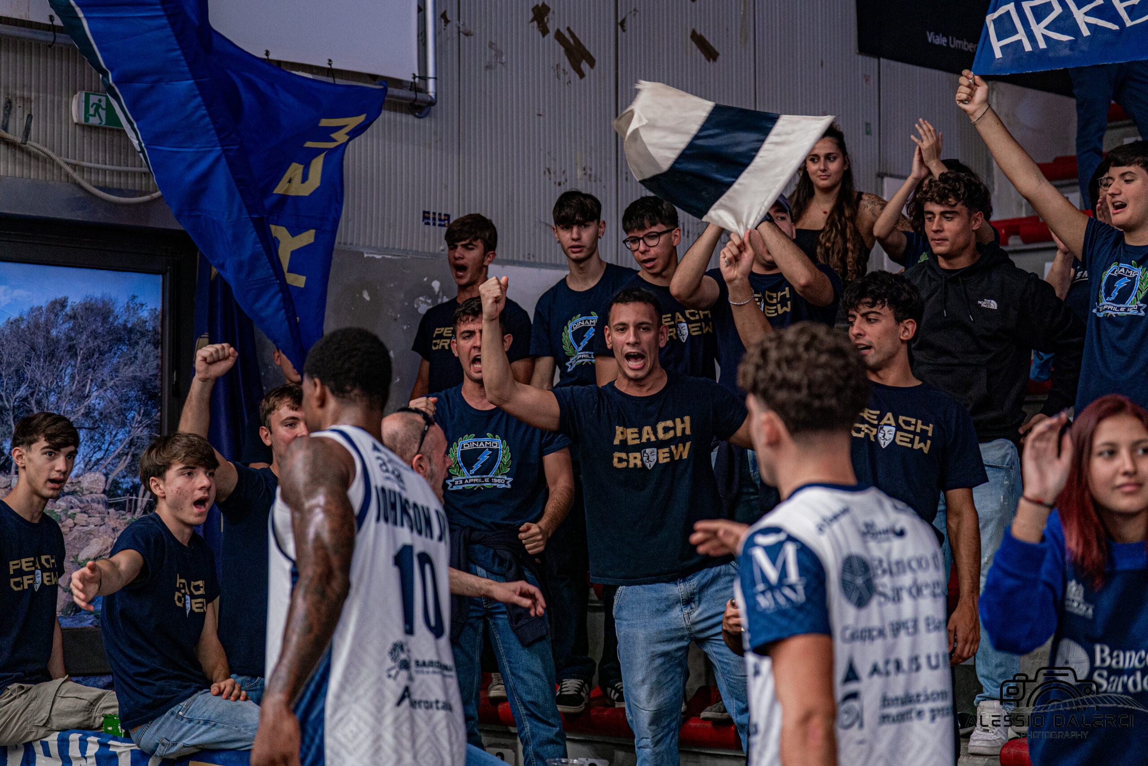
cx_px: 574
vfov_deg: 19.5
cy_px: 383
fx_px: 2232
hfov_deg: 28.8
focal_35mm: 70
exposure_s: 1/500
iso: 1600
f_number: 2.8
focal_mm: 70
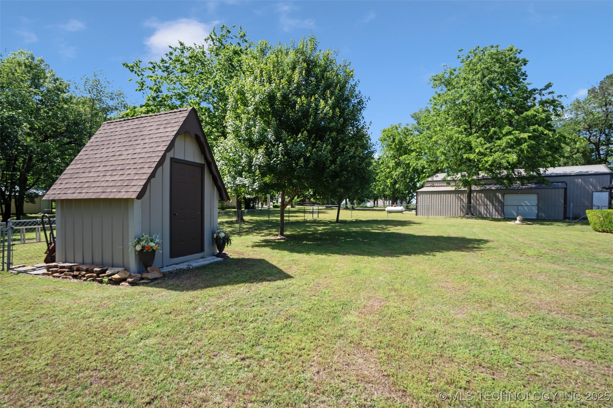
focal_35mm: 16
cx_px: 306
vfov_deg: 73.7
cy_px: 204
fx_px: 272
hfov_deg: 96.7
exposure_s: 1/250
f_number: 9
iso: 250
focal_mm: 16
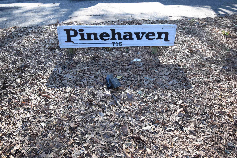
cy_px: 79
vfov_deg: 43.6
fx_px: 197
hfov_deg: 61.9
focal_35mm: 30
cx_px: 118
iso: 400
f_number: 6.3
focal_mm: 20
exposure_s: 1/160
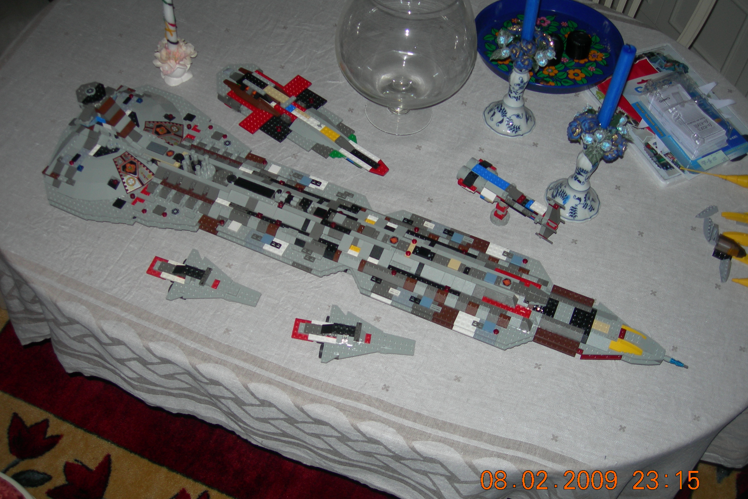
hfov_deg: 48.5
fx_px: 831
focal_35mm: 40
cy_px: 255
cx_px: 371
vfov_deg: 33.4
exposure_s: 1/60.1
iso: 50
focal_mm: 7.8
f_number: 2.8
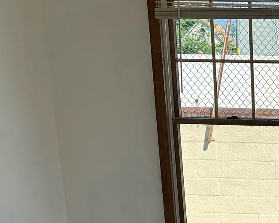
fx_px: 661
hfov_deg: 21.6
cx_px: 361
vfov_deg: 18.1
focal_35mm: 80
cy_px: 277
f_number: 1.5
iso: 50
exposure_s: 1/1808
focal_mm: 5.7
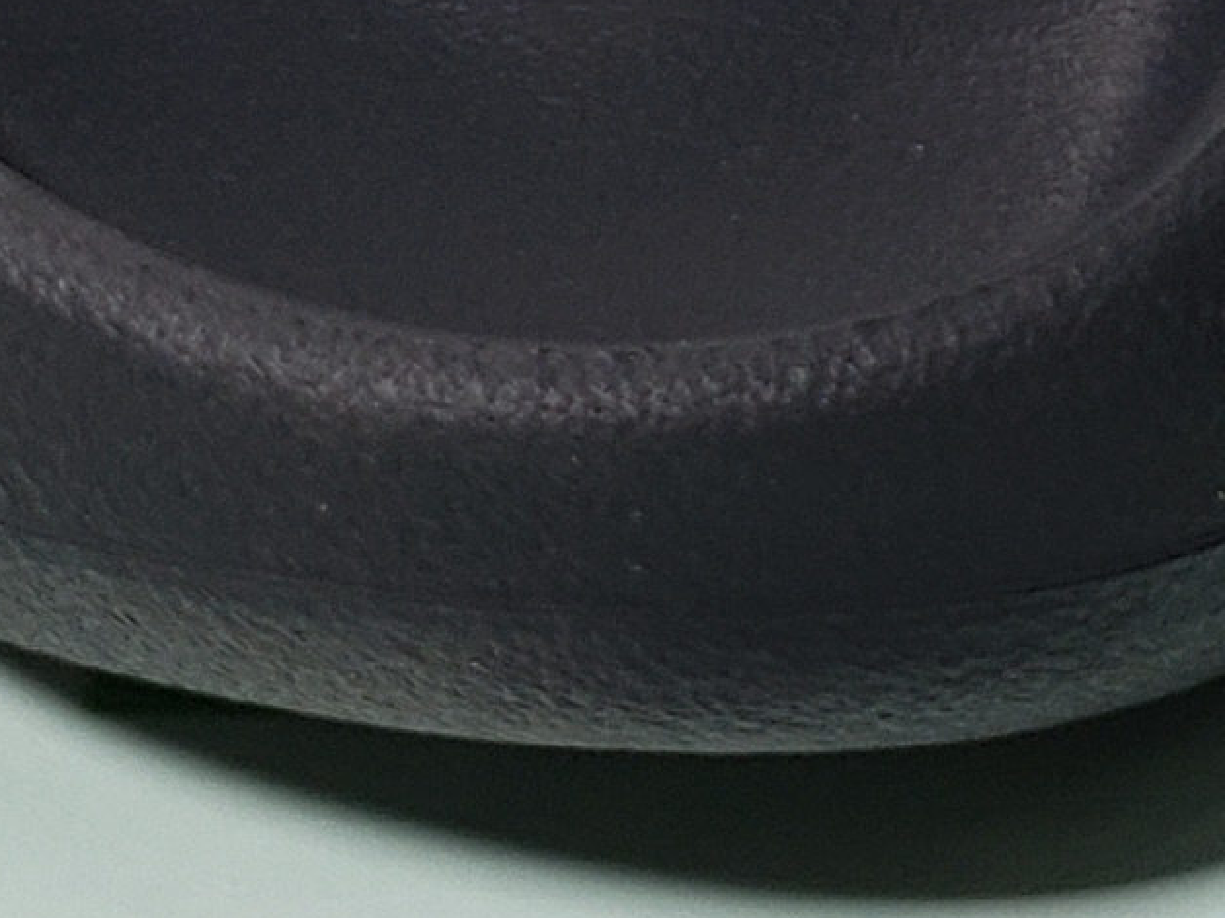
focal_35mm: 167
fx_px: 5910
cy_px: -912
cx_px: 1350
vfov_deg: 8.4
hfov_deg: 11.7
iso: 50
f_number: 1.5
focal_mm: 4.3
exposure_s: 1/351
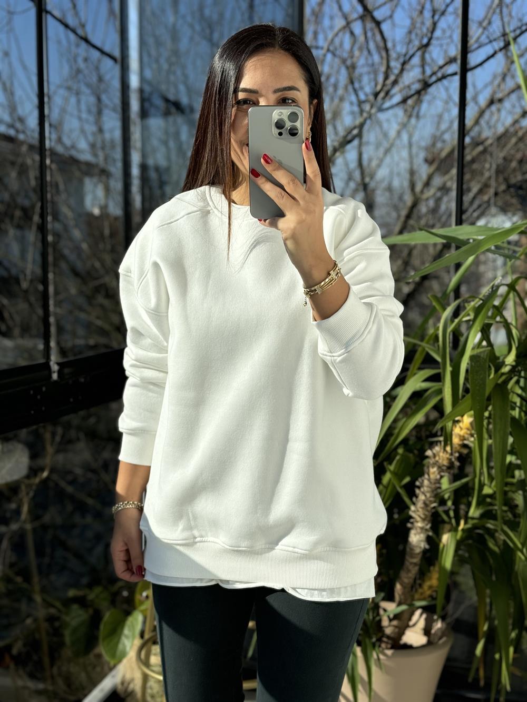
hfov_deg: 30.3
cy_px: 351
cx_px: 264
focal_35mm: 48
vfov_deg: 39.7
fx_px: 974
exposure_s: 1/2045
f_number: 1.78
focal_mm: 6.76
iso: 64
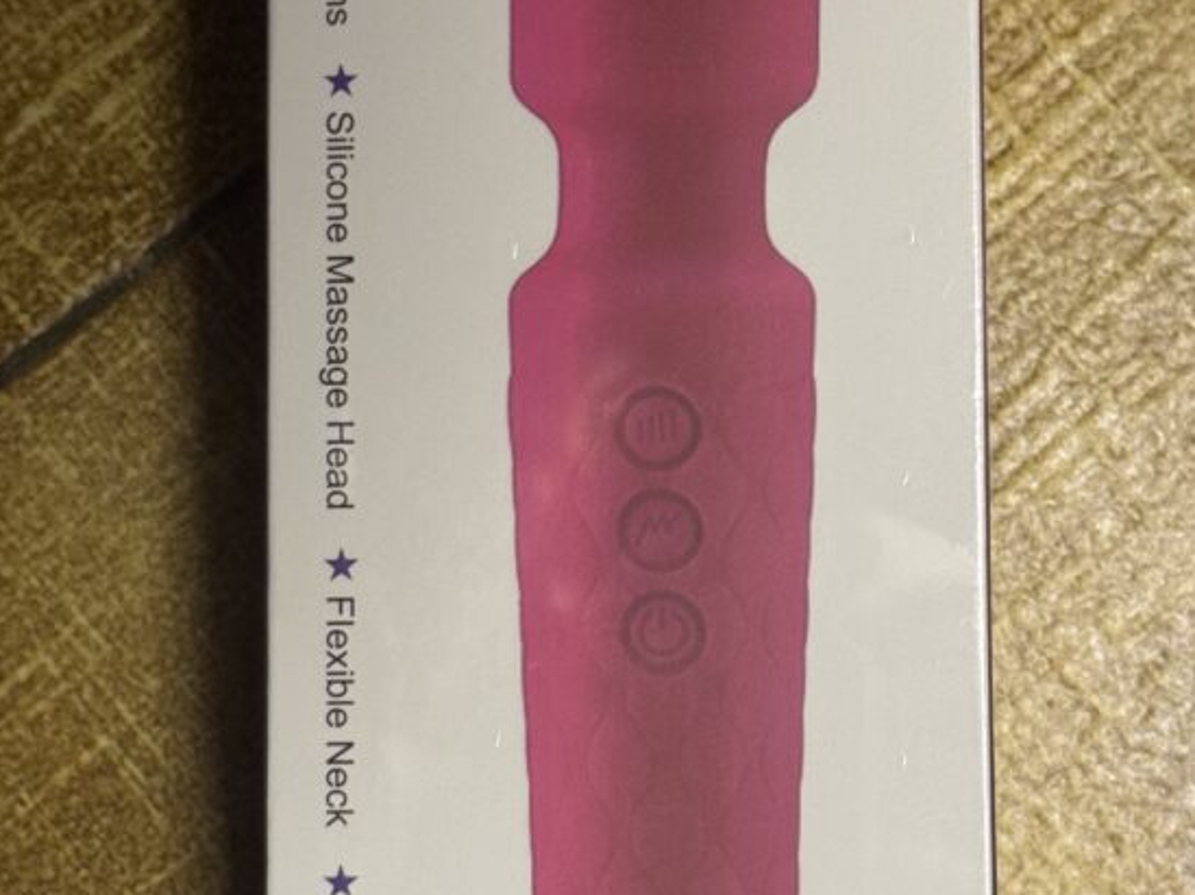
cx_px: 612
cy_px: 512
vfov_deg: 21.0
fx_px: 2415
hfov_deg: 27.8
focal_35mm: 70
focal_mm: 6.76
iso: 200
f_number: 1.78
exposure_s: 1/33
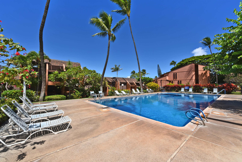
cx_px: 121
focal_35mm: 14
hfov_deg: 104.2
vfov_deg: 81.2
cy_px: 81
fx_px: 94
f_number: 13
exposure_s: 1/200
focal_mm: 14
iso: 100
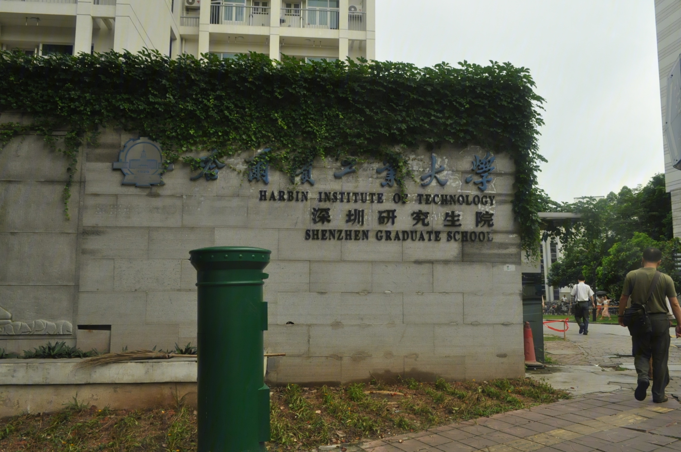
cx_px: 340
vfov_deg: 47.8
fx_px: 510
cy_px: 226
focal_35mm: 27
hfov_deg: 67.4
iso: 800
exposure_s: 1/400
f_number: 10
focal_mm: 18
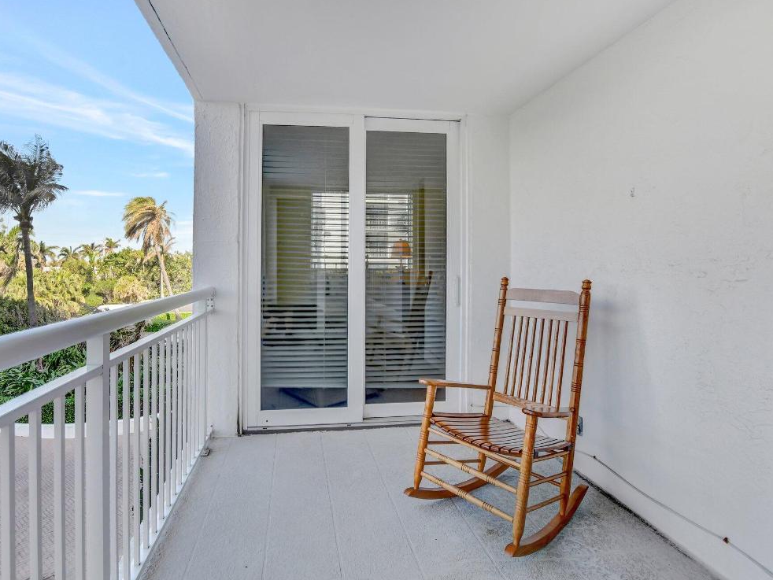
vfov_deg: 74.7
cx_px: 339
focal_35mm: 17
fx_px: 380
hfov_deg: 90.6
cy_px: 297
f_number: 9
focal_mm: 10
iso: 640
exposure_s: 1/500
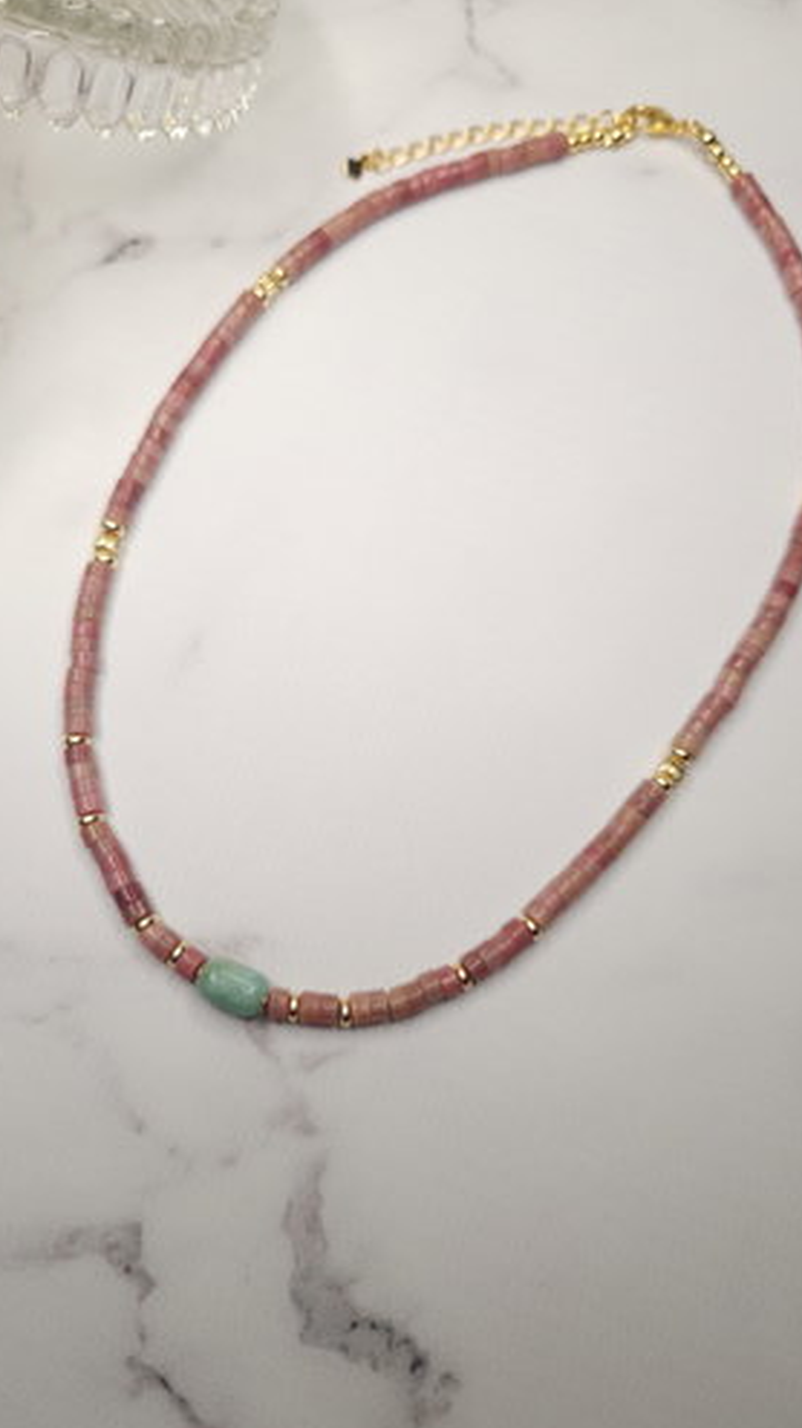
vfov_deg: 69.9
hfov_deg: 42.8
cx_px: 372
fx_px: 1022
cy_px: 717
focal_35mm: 27
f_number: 1.8
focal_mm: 5.4
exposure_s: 1/20
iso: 50
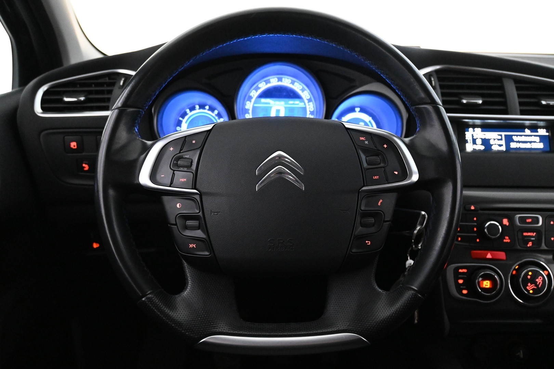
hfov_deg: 56.1
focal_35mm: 34
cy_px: 184
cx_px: 277
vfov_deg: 39.1
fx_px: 519
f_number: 4
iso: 5600
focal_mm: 22.5
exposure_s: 1/40
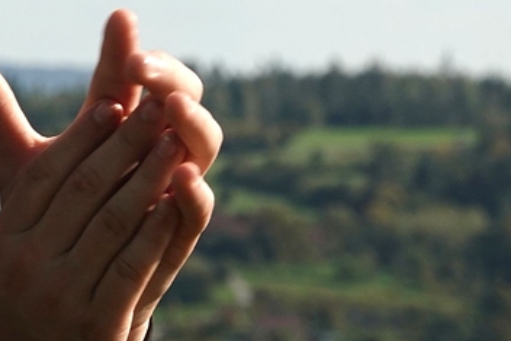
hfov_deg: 4.0
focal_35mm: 509
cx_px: -105
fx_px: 7228
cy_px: -49
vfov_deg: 2.7
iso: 125
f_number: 7.1
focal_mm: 64.75
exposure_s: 1/800
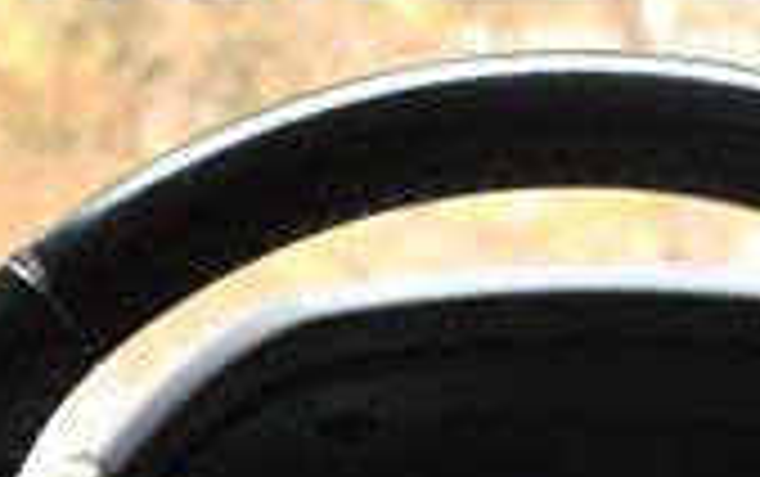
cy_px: 857
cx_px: 549
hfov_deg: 19.9
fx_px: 2156
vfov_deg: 11.7
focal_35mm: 104
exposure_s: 1/200
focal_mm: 18
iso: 800
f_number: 3.5
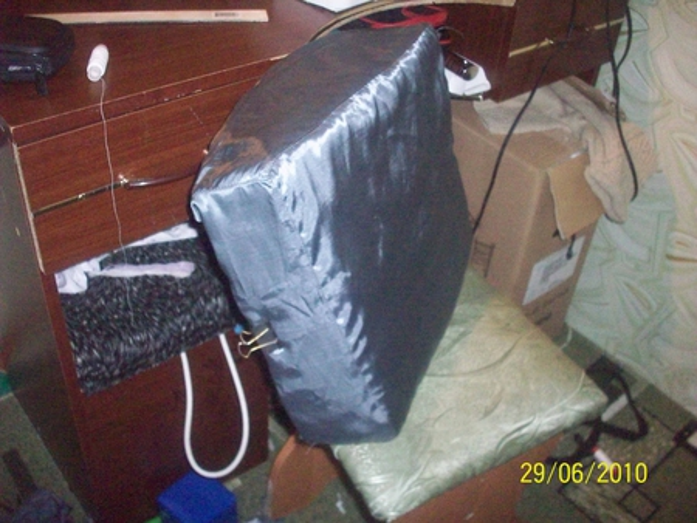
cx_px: 348
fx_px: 745
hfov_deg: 50.1
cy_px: 262
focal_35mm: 37
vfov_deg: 38.7
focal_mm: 6.2
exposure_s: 1/64
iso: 800
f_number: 2.8
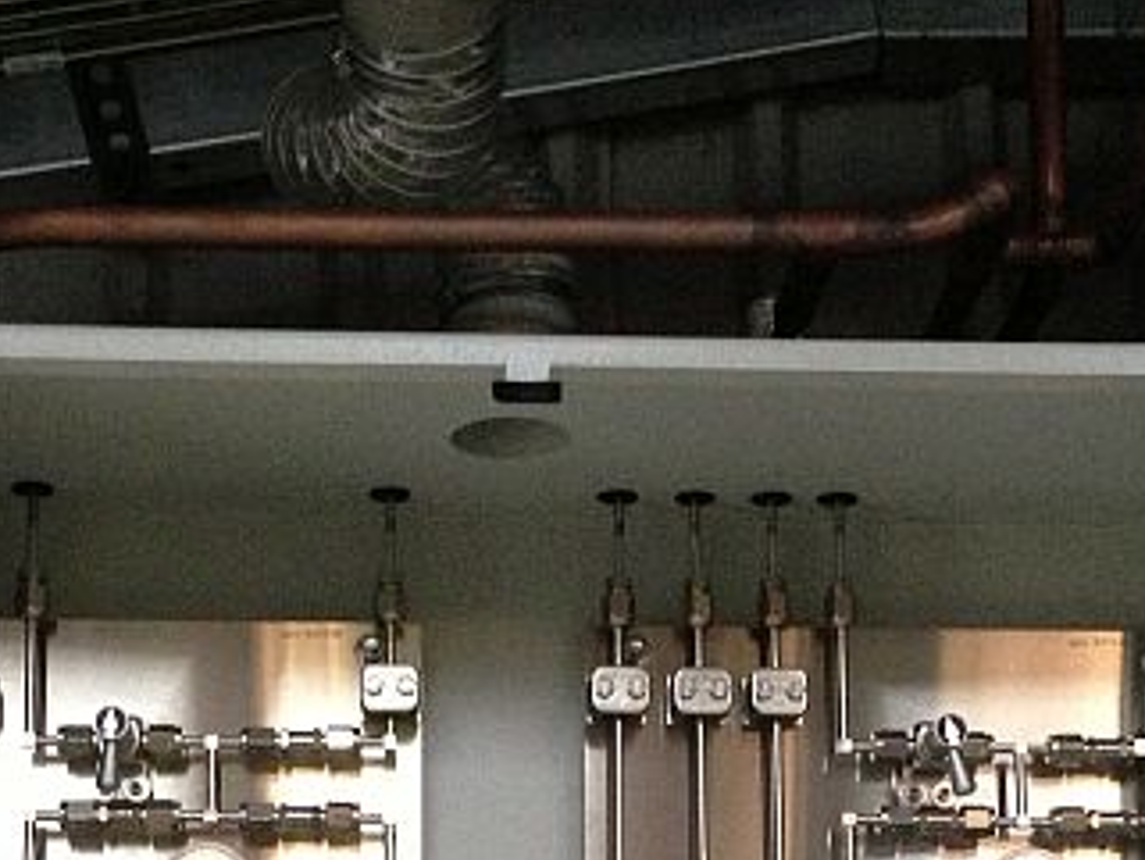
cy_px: 901
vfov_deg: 18.5
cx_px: 521
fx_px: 2548
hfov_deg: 25.3
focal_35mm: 77
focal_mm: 4.13
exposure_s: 1/20
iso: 400
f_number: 2.4
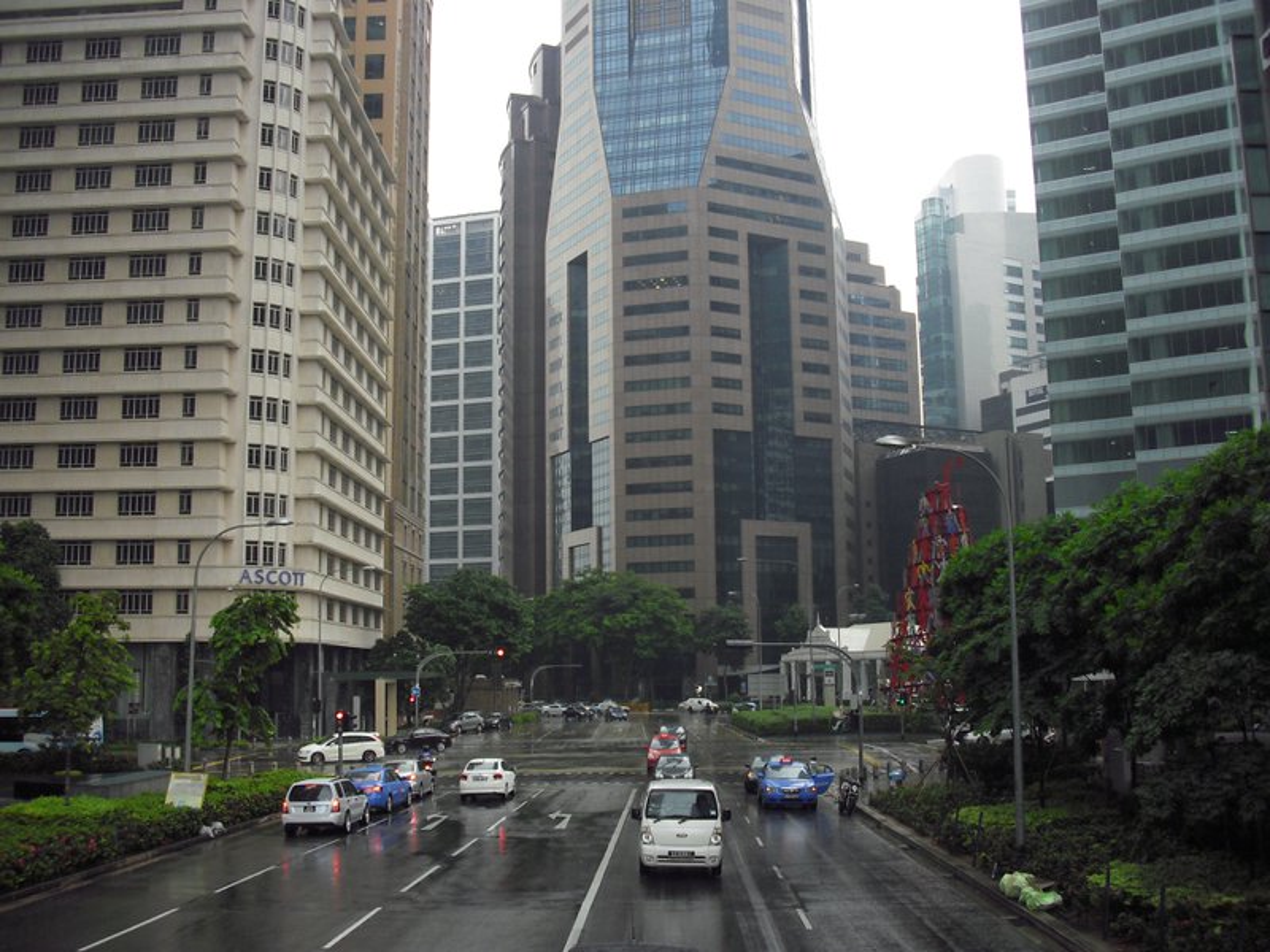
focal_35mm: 38
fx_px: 1394
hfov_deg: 49.0
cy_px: 476
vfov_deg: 37.7
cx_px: 635
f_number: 2.8
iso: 100
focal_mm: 6.2
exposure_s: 1/250
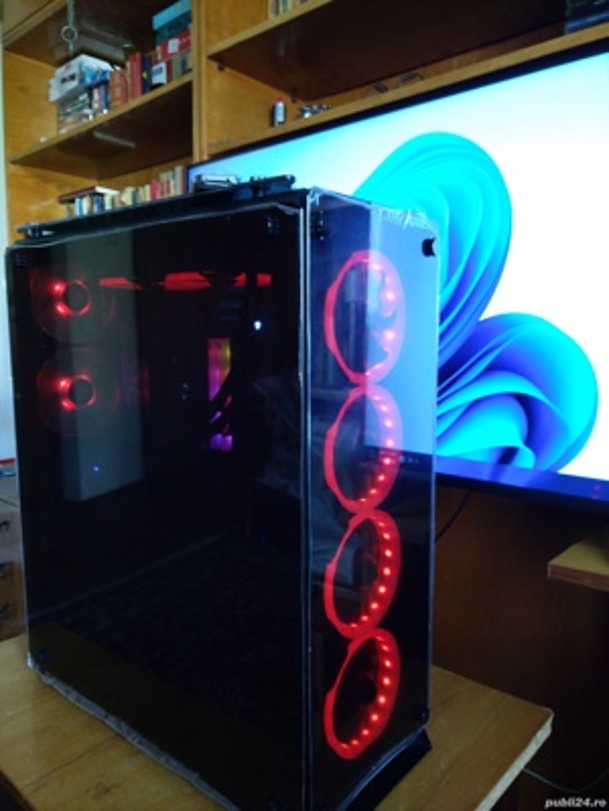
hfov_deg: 58.9
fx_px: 540
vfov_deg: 73.9
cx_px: 304
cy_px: 406
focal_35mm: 23
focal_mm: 4.04
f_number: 2
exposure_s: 1/20
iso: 800
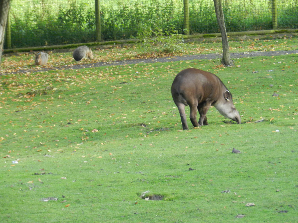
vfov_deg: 3.2
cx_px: 149
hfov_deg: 4.3
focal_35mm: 466
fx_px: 4012
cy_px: 112
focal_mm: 82.9
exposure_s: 1/60
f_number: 5.7
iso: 250
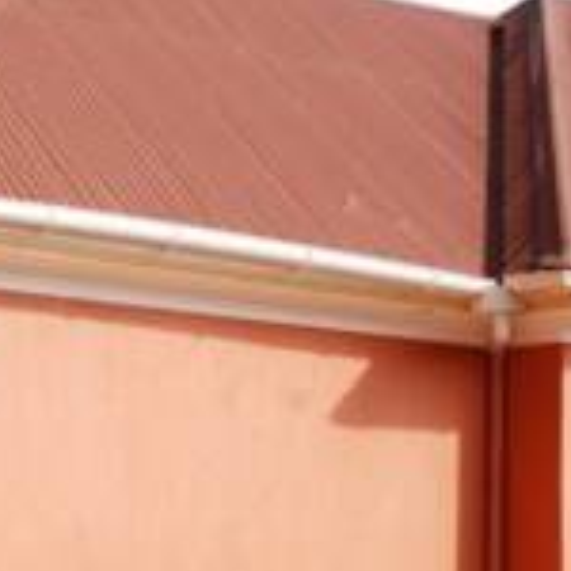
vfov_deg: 16.2
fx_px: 1997
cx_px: -114
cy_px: 442
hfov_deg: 15.7
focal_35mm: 107
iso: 400
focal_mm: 28
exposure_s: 1/200
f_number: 5.6
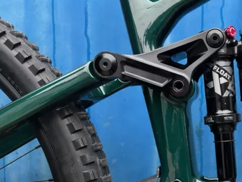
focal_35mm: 53
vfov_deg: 26.8
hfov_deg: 33.6
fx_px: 371
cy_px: 155
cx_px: 231
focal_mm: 6.86
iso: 125
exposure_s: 1/64
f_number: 1.78
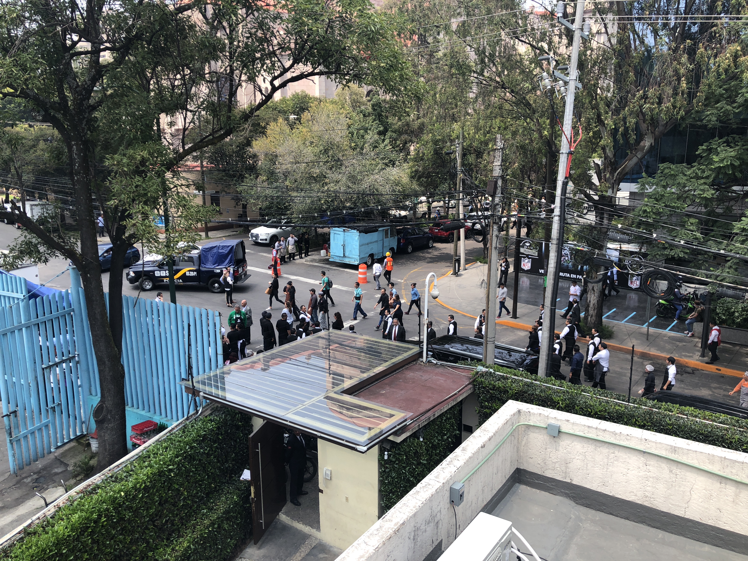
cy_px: 280
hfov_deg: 63.4
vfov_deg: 49.7
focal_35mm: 28
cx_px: 374
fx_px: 605
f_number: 1.8
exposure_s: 1/453
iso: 20
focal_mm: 4
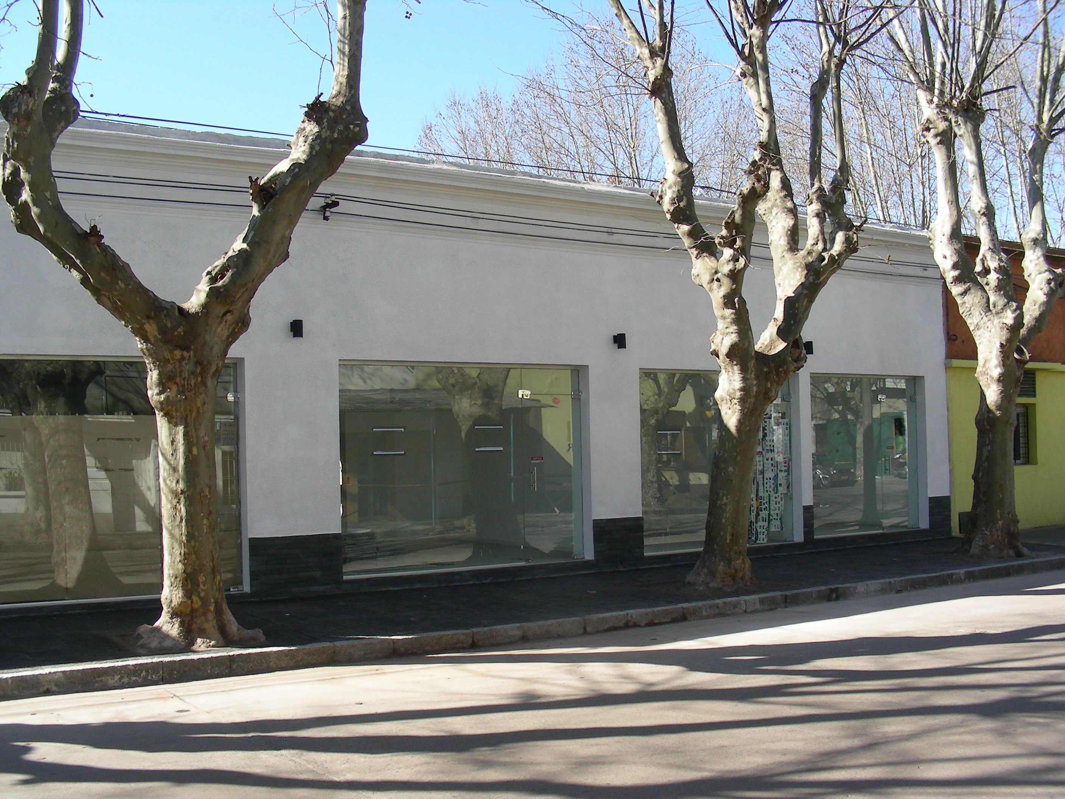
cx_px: 532
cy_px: 400
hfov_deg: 49.0
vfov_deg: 37.7
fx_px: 1169
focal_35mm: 38
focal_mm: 6.3
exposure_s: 1/250
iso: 50
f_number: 4
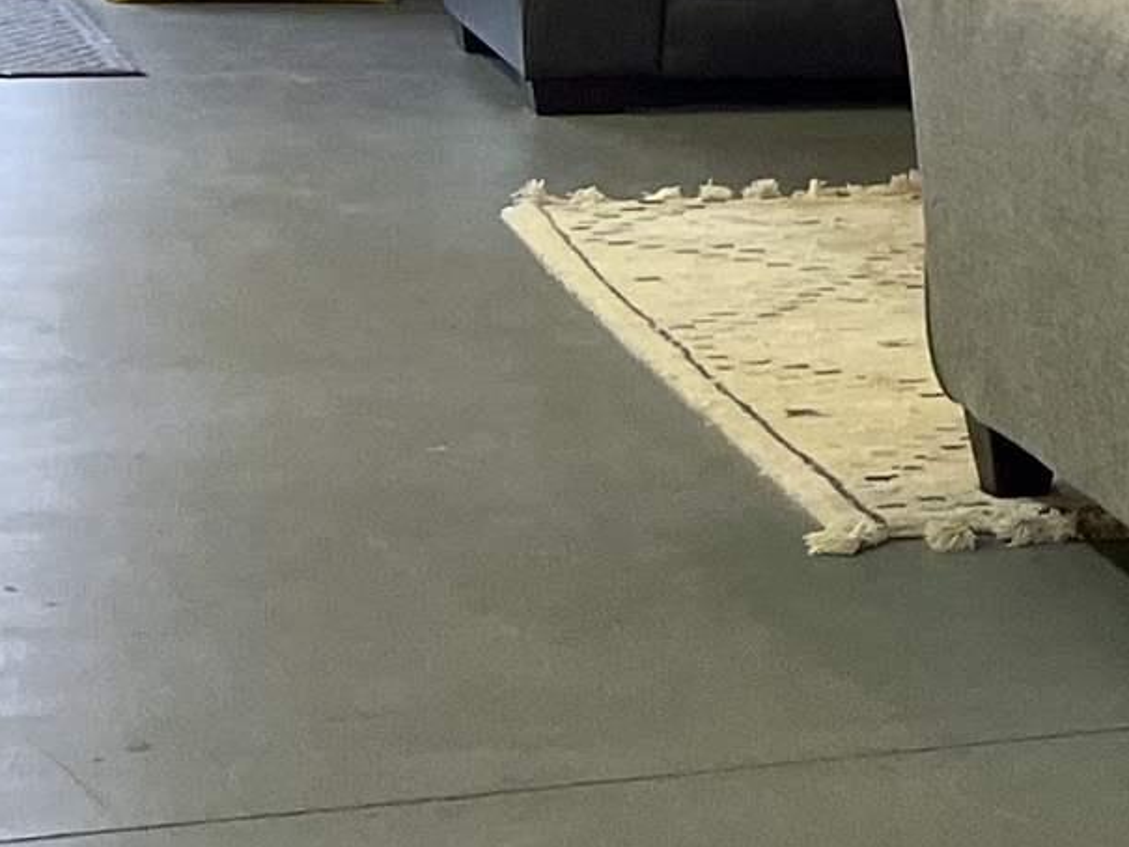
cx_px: 2833
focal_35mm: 132
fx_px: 4306
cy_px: -75
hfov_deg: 11.8
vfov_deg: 11.1
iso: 100
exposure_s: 1/120
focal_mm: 5.7
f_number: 1.5
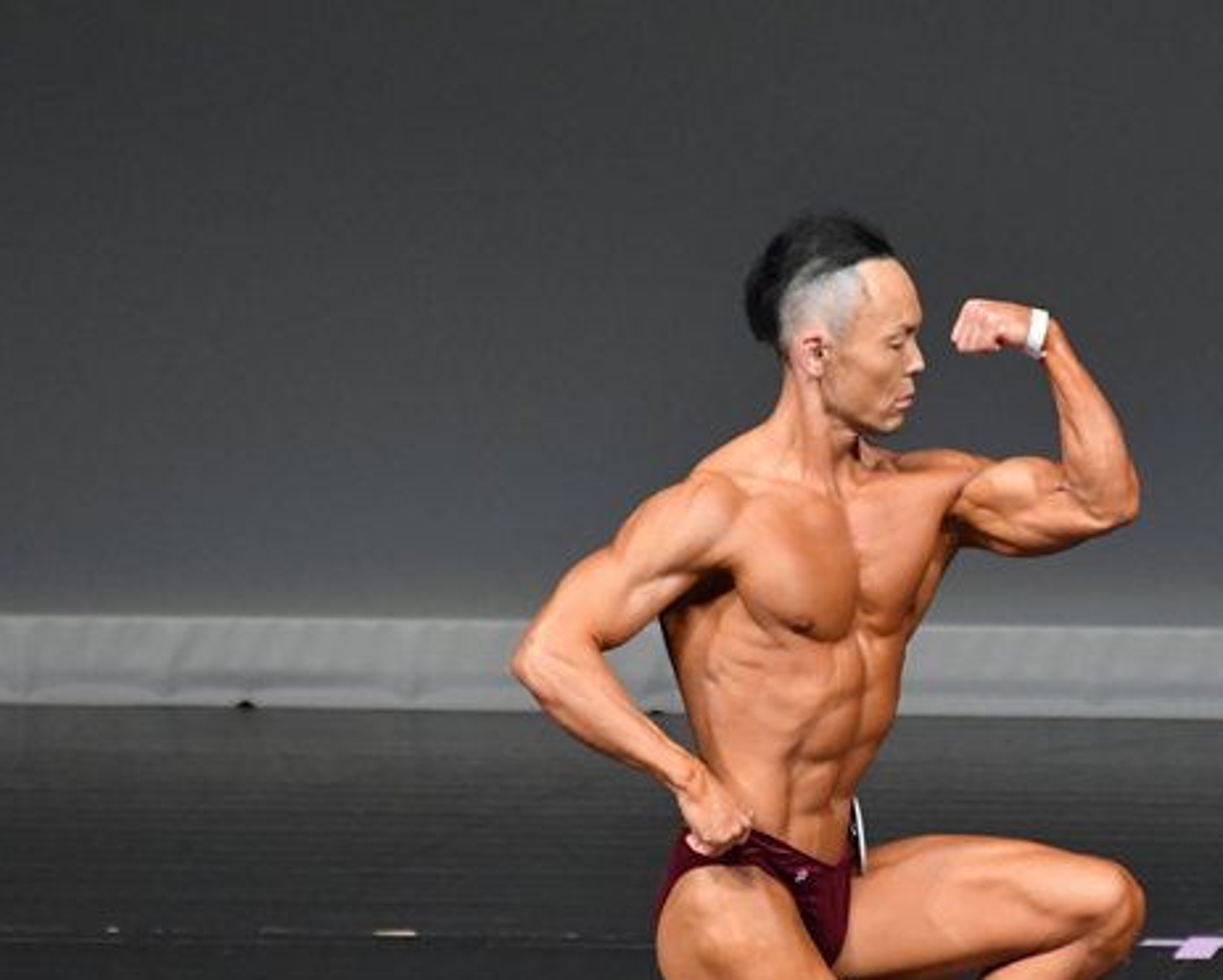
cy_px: 660
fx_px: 25571
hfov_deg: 2.7
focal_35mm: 706
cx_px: 910
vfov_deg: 2.2
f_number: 5.6
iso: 4000
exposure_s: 1/400
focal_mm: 300
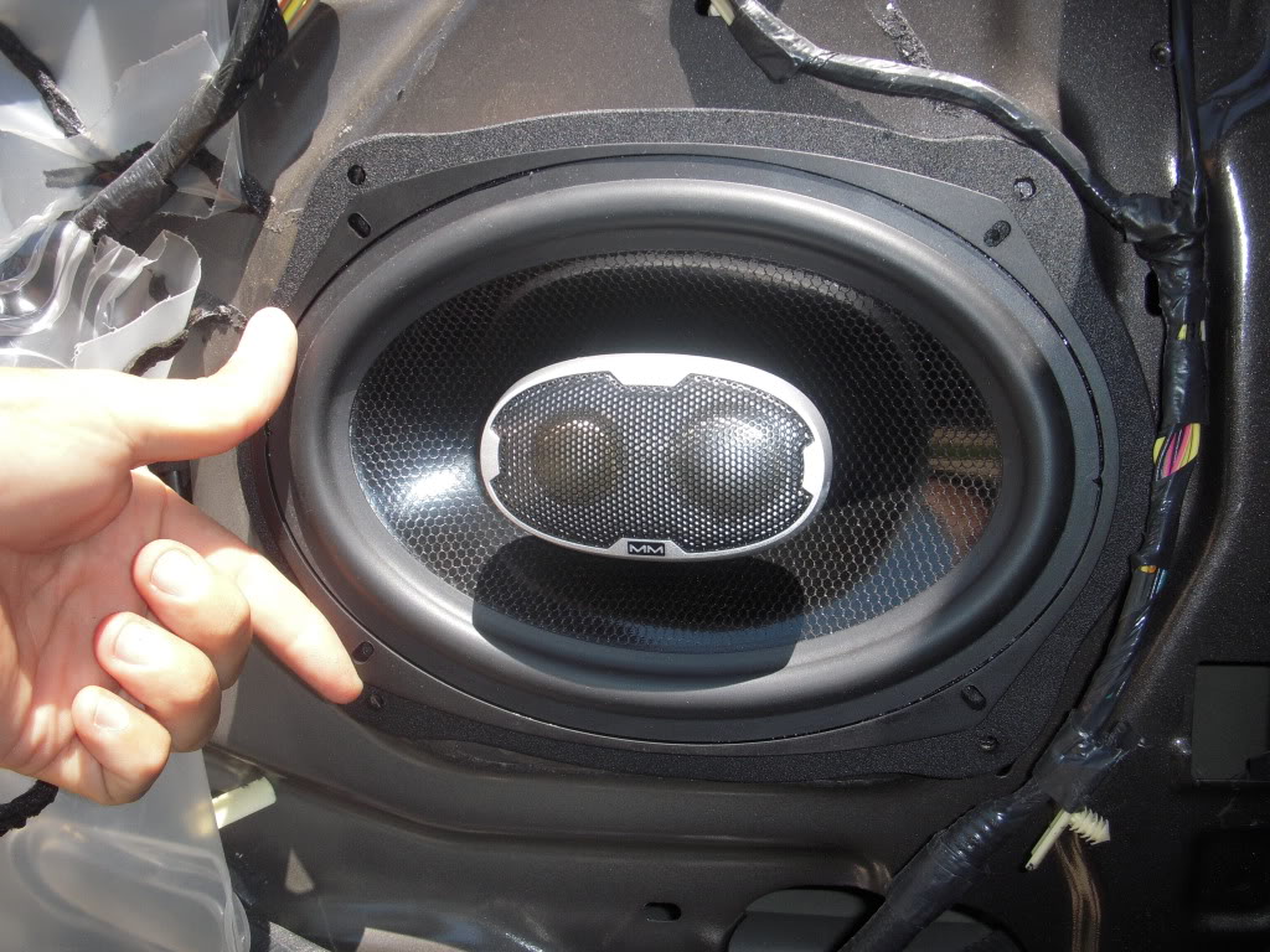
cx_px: 635
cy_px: 476
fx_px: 1394
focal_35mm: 38
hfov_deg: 49.0
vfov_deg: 37.7
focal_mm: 6.3
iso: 100
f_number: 3.3
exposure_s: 1/320
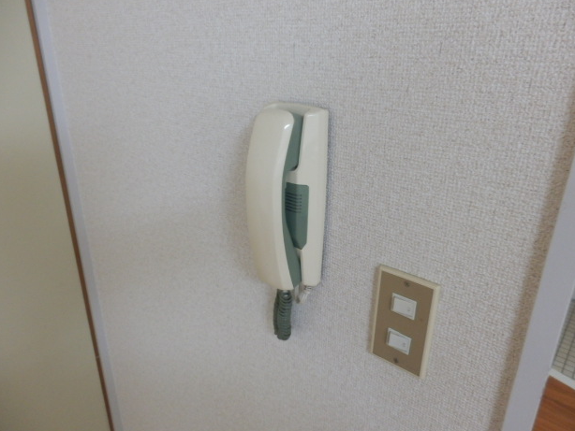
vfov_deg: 54.9
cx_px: 294
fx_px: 415
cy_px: 221
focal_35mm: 25
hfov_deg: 69.4
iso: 400
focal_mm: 4.2
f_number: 3
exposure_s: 1/30
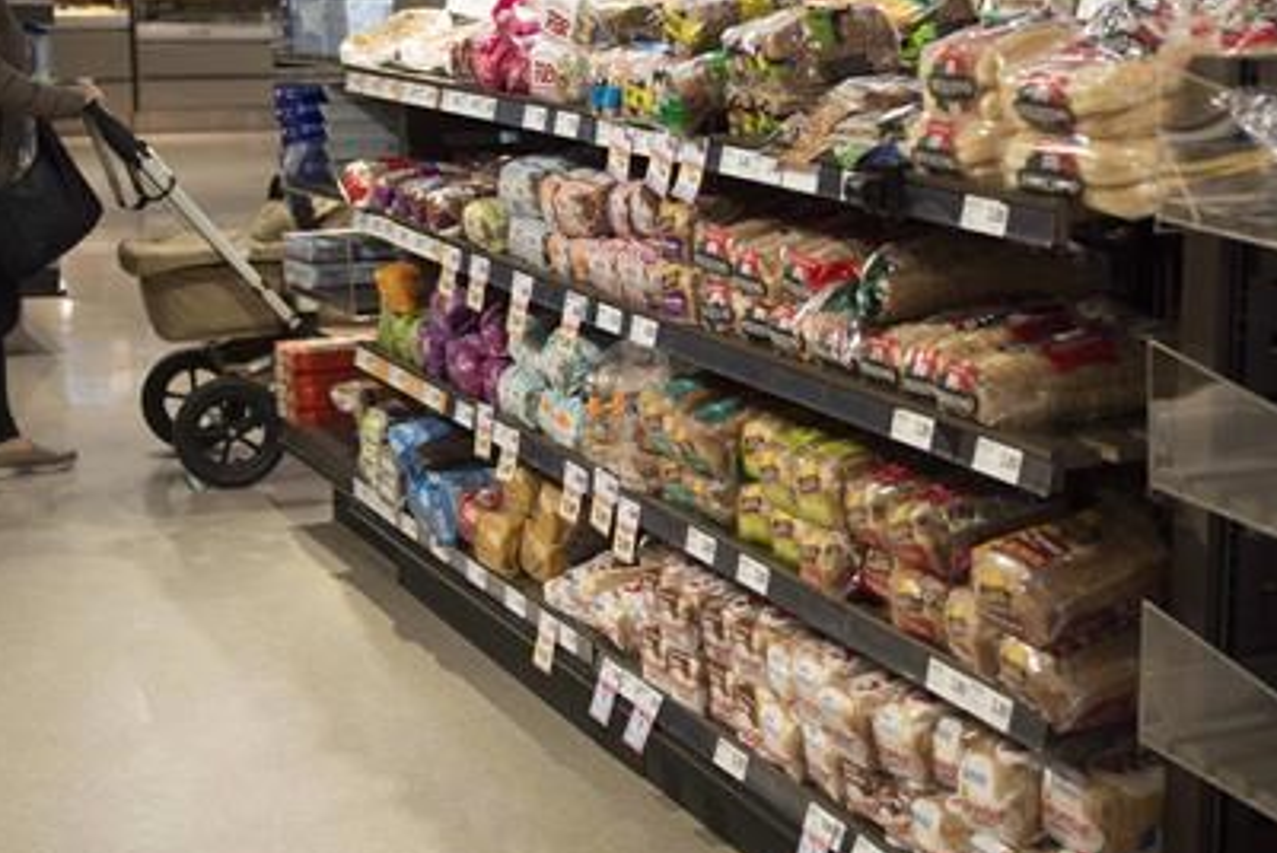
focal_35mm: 68
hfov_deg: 29.5
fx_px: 2414
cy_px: 369
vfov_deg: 20.0
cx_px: 812
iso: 1600
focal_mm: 42
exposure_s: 1/500
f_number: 2.8
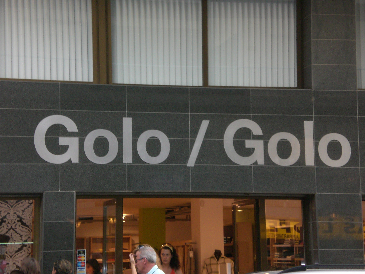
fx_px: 1054
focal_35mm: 100
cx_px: 182
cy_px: 137
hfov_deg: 19.6
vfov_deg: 14.8
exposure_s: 1/60
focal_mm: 16.51
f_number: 5.4
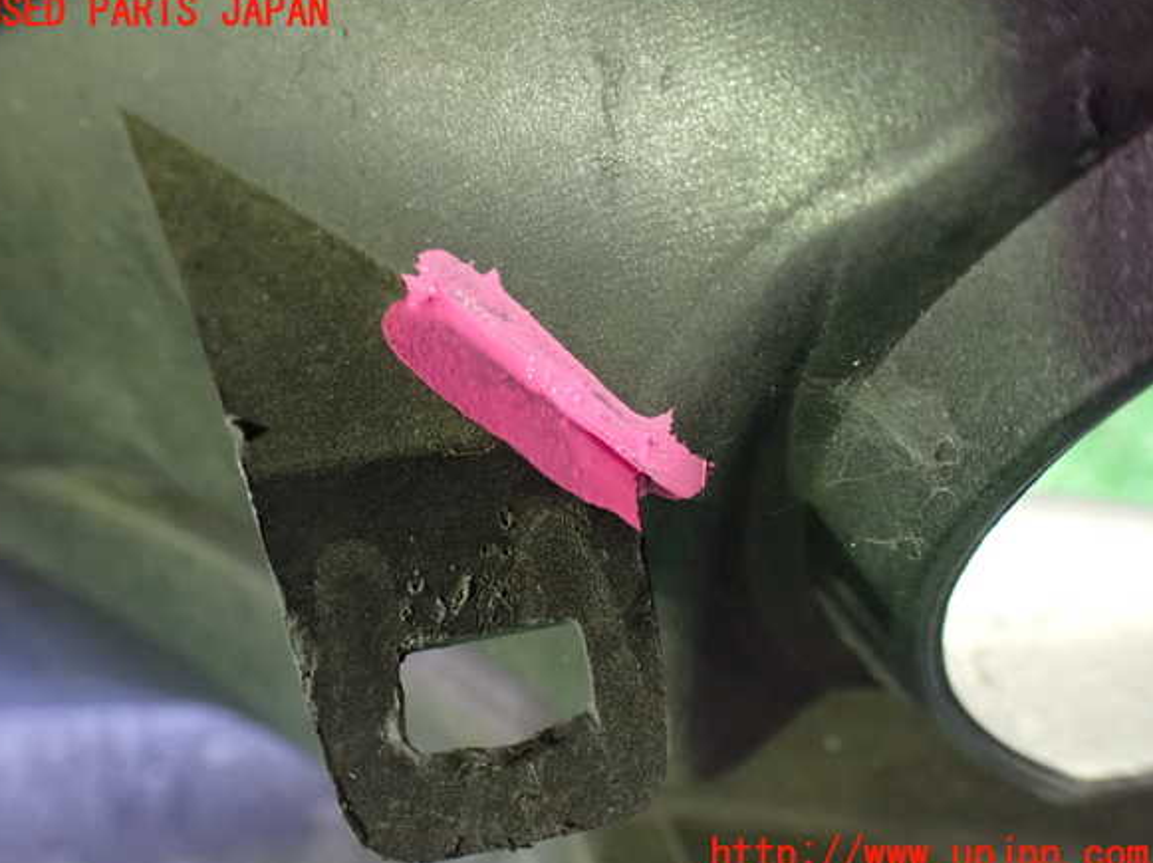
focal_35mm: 31
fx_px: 1032
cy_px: 434
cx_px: 564
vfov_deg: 45.4
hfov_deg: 58.4
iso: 1250
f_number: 2.3
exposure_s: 1/30
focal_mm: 5.4
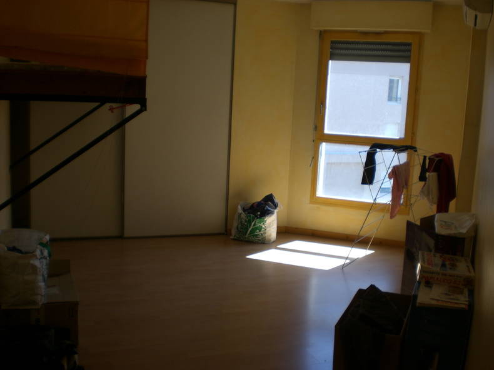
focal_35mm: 38
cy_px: 185
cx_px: 247
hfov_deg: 49.0
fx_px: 542
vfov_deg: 37.7
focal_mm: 6.3
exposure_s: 1/125
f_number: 3.1
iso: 50
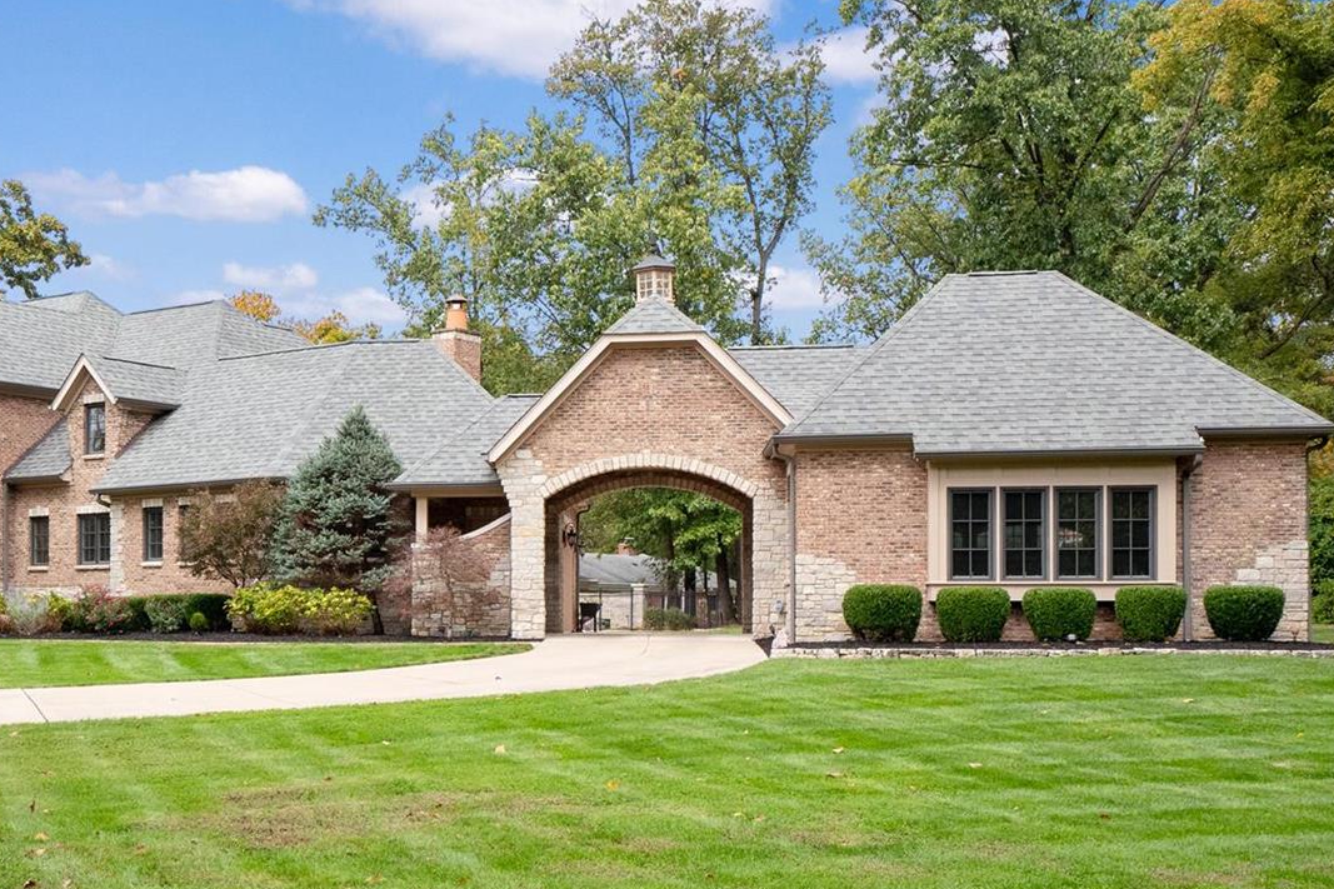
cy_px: 524
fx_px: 1667
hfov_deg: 42.9
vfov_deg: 29.8
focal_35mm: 45
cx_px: 423
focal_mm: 15
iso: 400
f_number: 7.1
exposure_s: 1/320
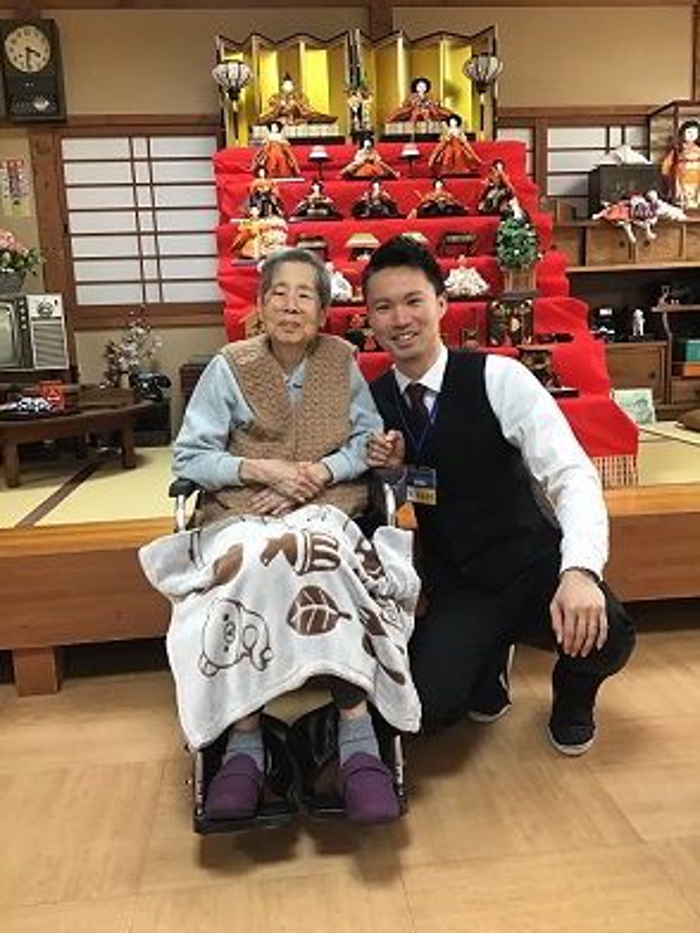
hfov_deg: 45.4
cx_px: 350
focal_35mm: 31
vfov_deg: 58.4
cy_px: 466
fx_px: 836
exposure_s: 1/30
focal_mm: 3.3
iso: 50
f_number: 2.4
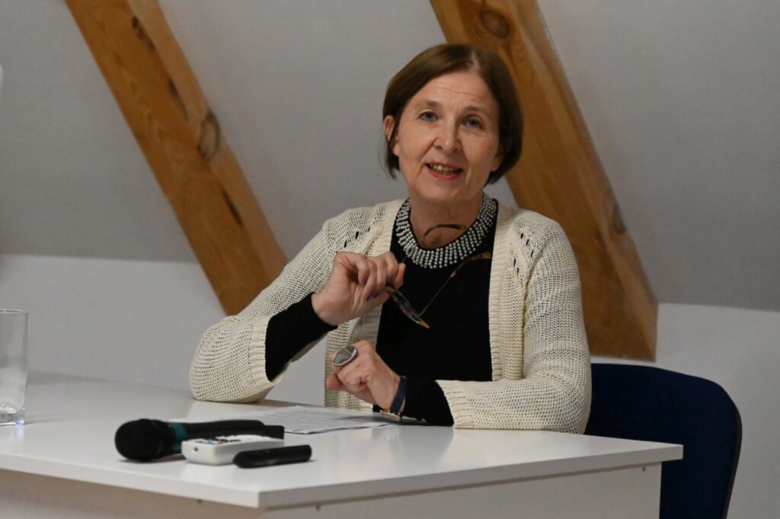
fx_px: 2706
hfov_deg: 16.4
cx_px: 390
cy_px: 260
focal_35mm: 125
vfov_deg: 10.9
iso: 20000
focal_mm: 125
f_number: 6.3
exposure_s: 1/320
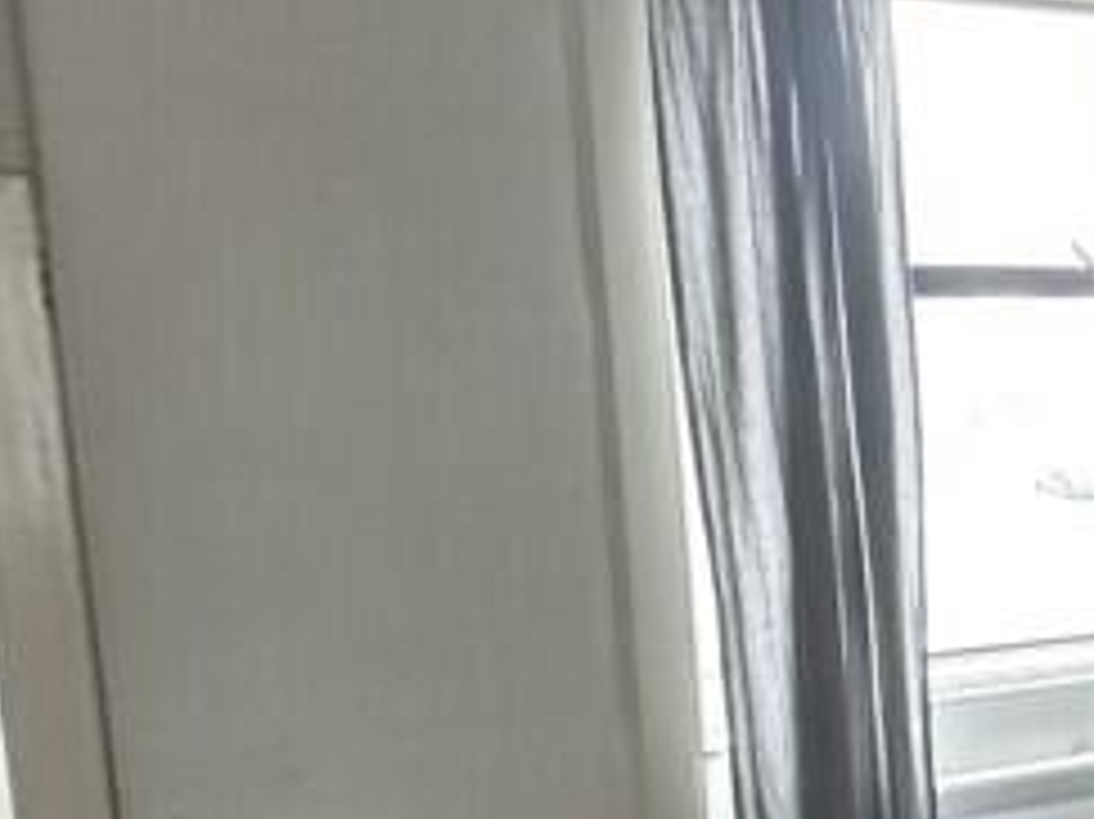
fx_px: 1864
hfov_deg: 22.6
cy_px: 536
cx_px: 1864
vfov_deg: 24.7
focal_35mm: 59
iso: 400
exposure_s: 1/50
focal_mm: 2.22
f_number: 2.2
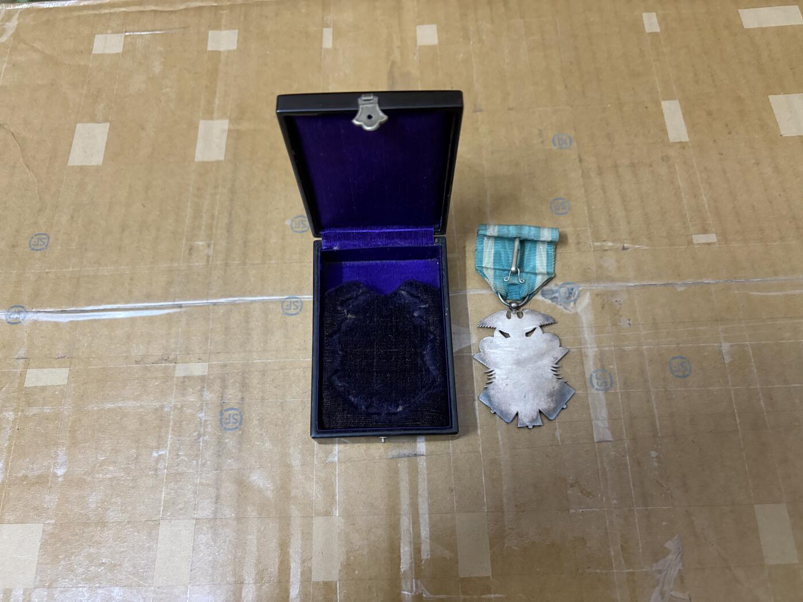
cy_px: 301
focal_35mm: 26
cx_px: 402
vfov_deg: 53.1
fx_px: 603
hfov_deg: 67.3
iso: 500
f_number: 1.6
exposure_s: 1/25
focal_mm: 5.96
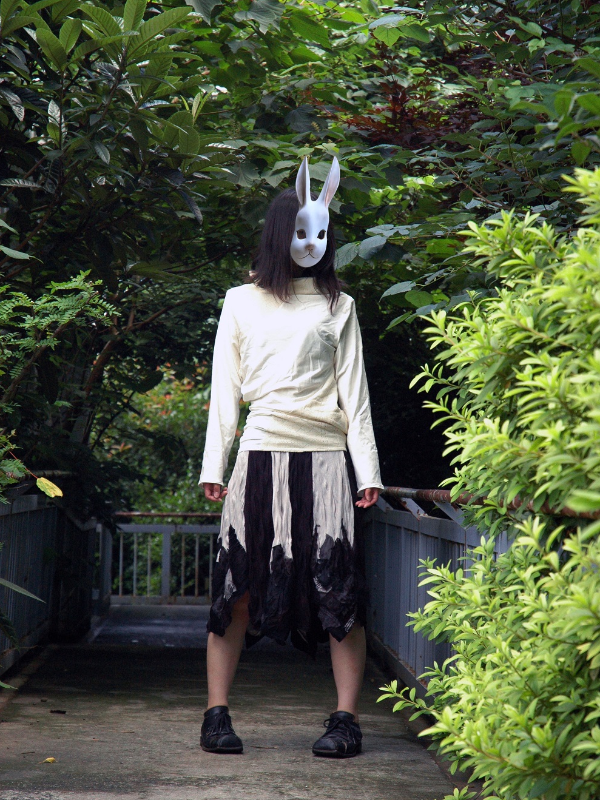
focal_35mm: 115
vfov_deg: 17.1
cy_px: 412
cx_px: 298
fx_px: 2658
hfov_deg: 12.9
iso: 1100
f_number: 5
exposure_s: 1/400
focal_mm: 70
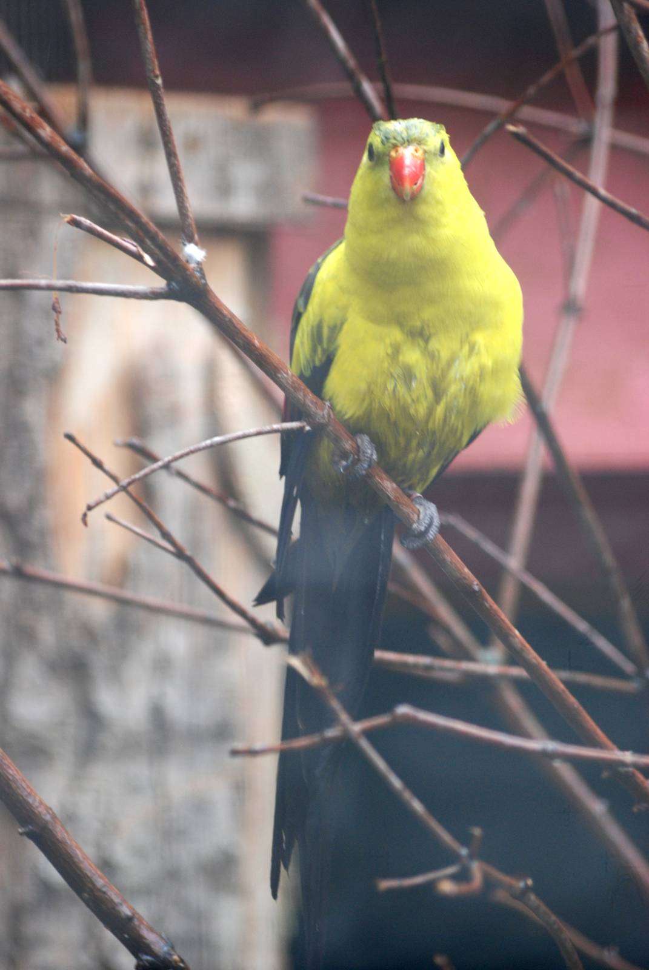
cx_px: 324
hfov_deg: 6.1
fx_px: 6067
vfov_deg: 9.1
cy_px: 485
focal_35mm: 225
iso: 400
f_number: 4.5
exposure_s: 1/200
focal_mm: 150
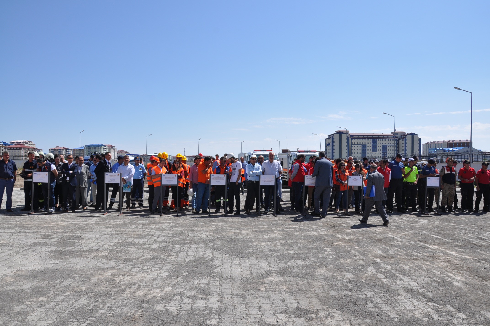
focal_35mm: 27
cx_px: 245
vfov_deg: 47.8
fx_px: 367
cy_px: 163
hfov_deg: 67.4
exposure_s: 1/400
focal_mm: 18
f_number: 10
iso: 200
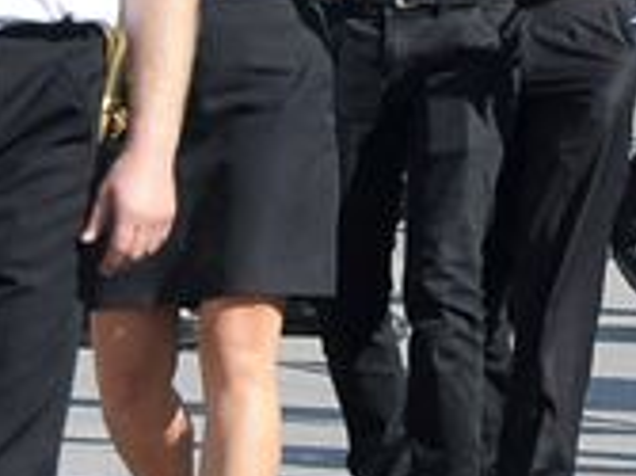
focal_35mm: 770
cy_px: 51
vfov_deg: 1.9
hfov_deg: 2.6
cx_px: 686
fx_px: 14145
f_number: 9
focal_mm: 105
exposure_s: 1/1250
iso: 800
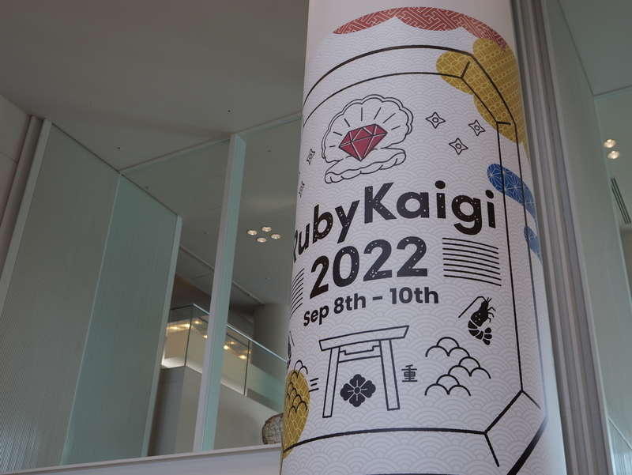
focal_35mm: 44
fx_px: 804
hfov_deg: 42.9
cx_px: 316
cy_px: 238
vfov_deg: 32.9
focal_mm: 22
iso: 125
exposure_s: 1/60
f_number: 3.3
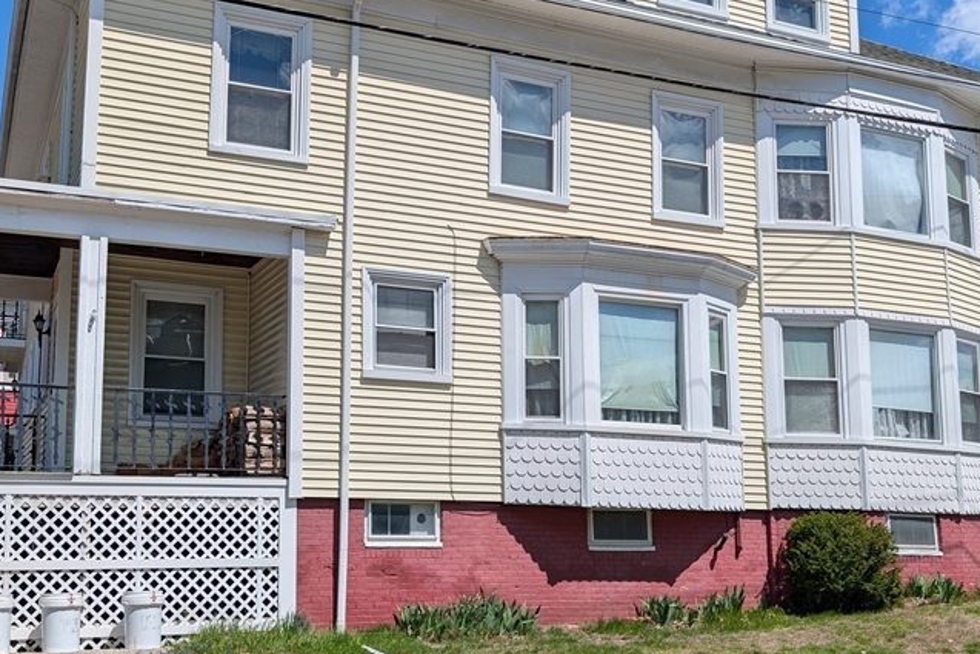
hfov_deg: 48.4
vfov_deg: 33.3
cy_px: 395
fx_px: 1089
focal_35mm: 40
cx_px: 451
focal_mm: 6.9
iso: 21
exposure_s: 1/1946
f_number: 1.68
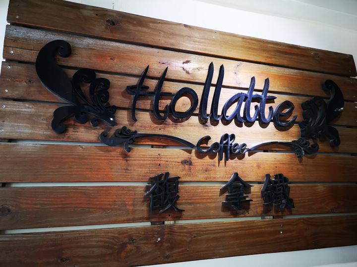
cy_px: 134
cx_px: 178
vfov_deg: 51.4
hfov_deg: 65.3
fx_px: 278
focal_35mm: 27
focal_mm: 3.95
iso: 500
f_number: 1.8
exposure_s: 1/120
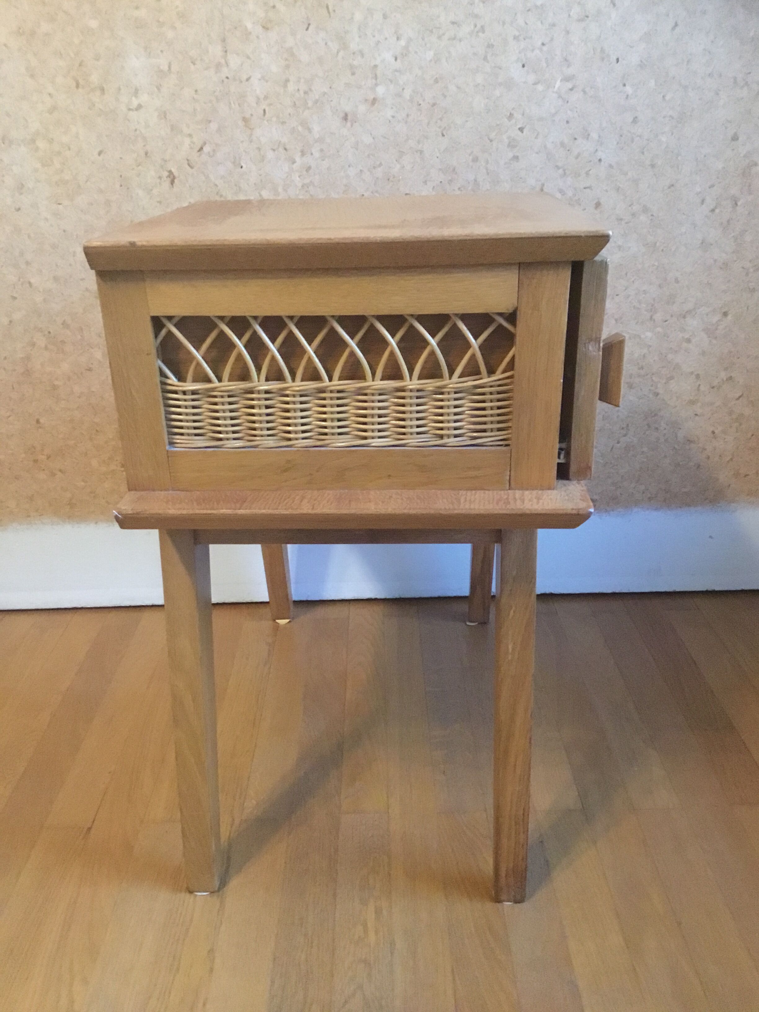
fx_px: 906
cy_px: 506
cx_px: 380
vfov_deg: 58.4
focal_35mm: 31
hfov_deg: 45.4
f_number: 2.4
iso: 640
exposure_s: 1/17
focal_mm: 3.3
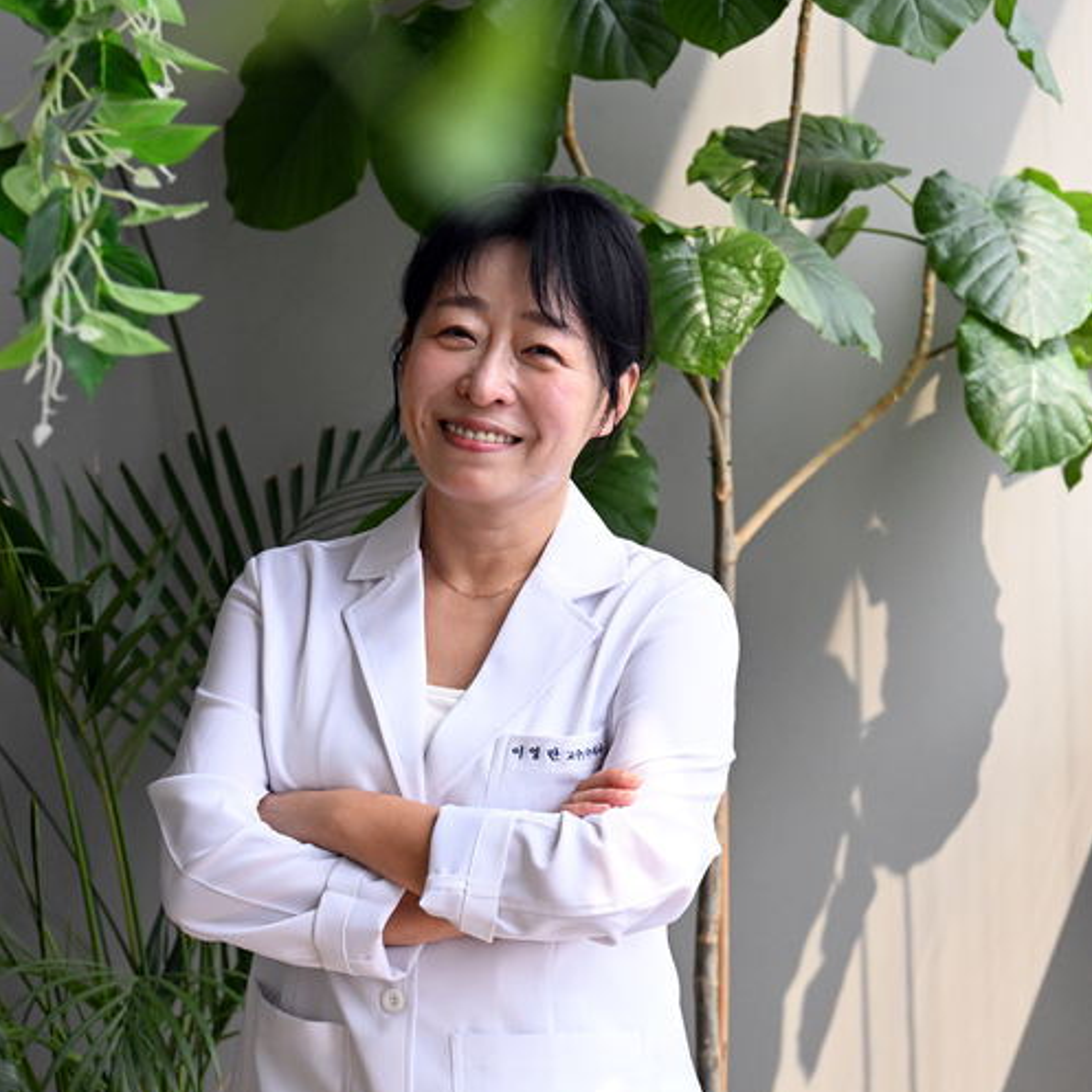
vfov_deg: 10.1
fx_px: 6174
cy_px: 595
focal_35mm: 173
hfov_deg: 10.1
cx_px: 547
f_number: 7.1
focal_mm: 135
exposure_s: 1/640
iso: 2500
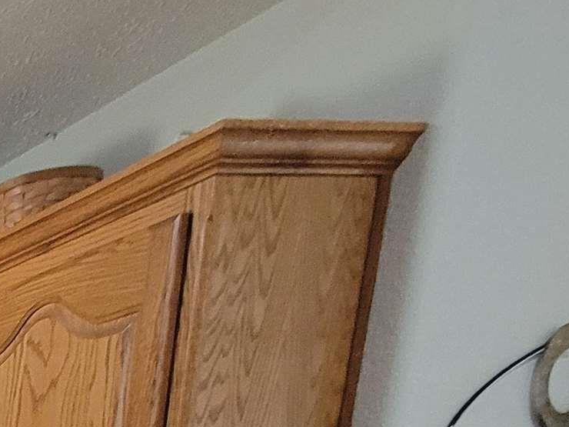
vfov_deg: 18.1
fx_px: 888
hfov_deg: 19.1
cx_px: -584
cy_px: 860
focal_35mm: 54
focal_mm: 2.2
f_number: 2.2
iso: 400
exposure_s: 1/40
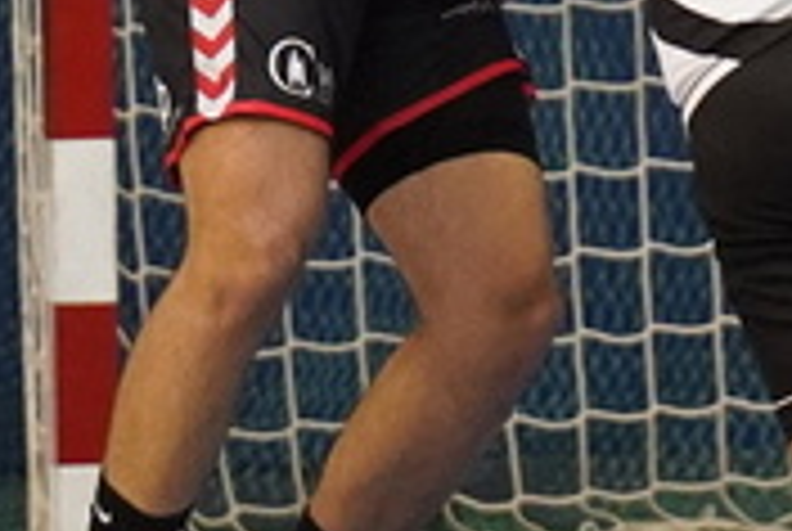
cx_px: 1386
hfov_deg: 1.3
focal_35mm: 1530
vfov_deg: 0.9
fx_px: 33716
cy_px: -567
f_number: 2.8
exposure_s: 1/2000
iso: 5000
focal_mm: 200
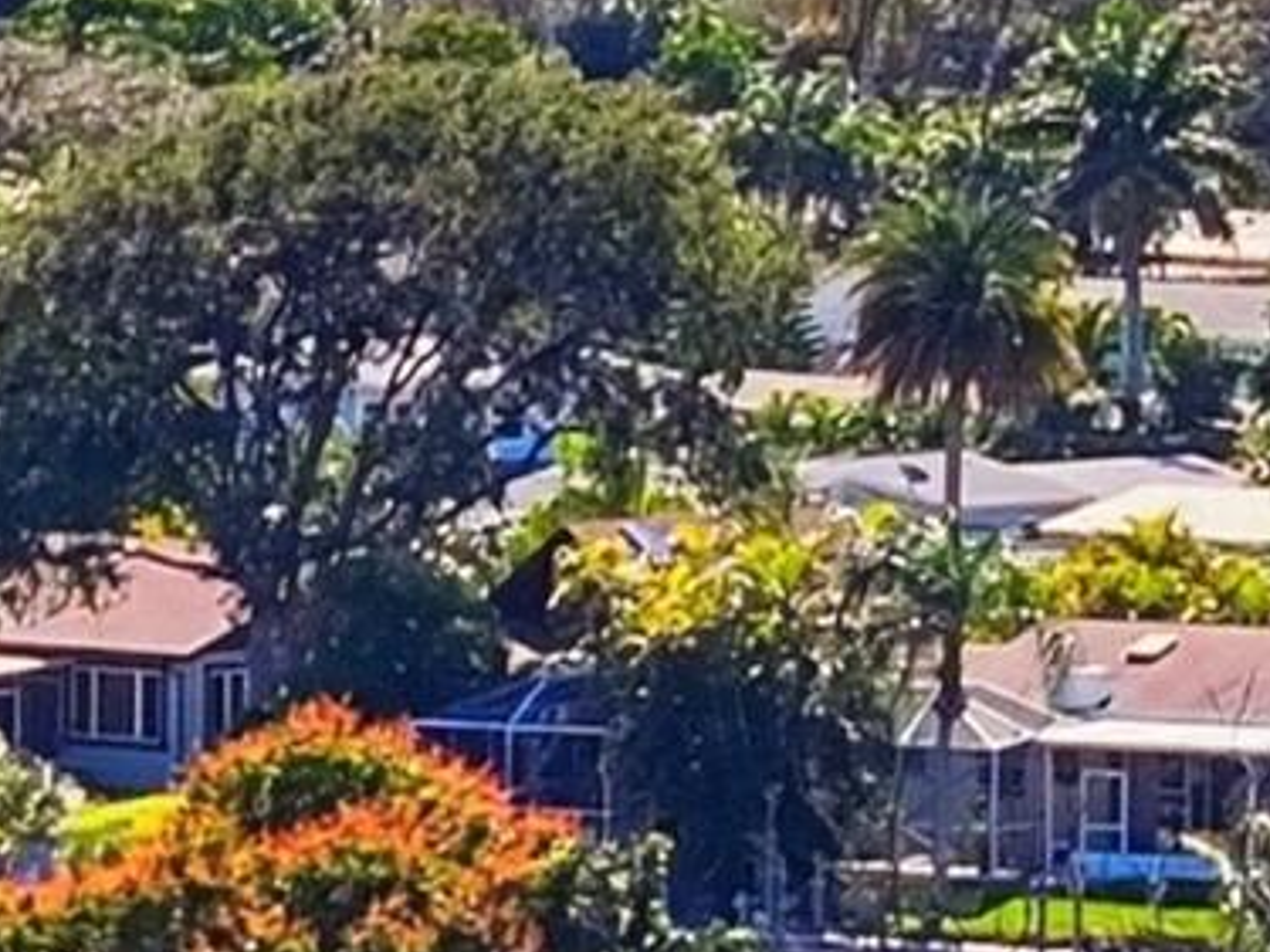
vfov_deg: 2.6
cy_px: 1845
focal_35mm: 560
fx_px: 20539
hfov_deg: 3.5
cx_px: -1558
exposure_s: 1/4000
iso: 260
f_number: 2.8
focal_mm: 19.4
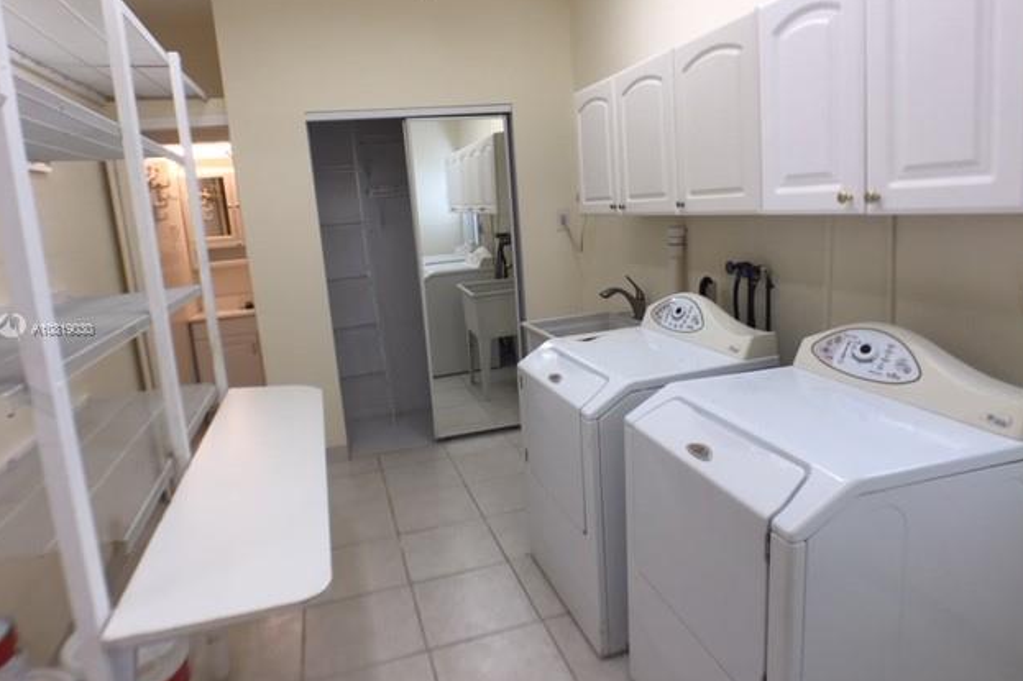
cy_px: 330
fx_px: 881
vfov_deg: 42.3
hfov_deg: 60.3
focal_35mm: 31
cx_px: 517
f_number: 2.2
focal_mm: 4.15
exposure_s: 1/120
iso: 50
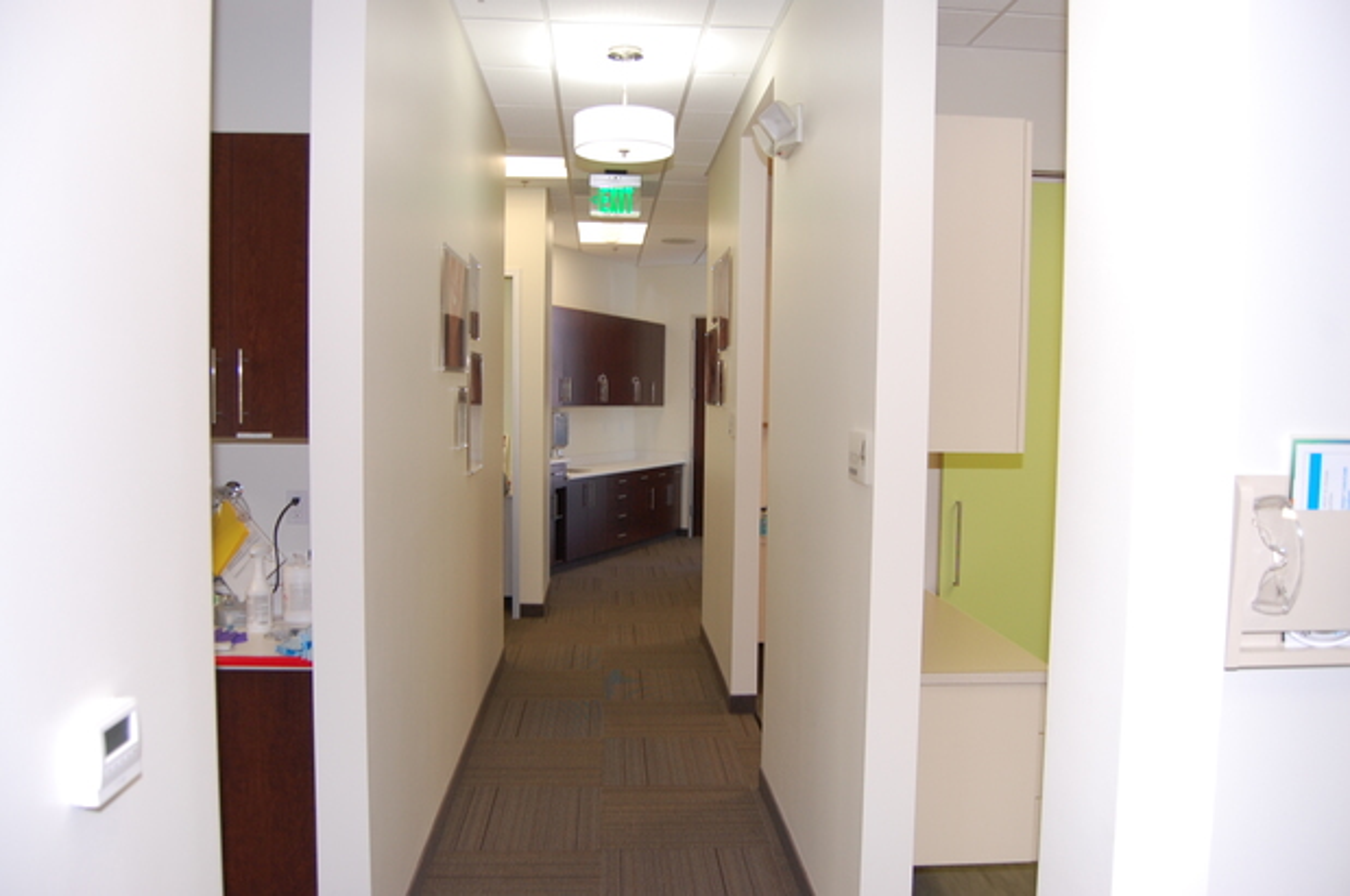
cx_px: 675
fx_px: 1011
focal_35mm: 27
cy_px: 448
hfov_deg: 67.4
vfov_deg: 47.8
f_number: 4
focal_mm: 18
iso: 400
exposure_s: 1/60
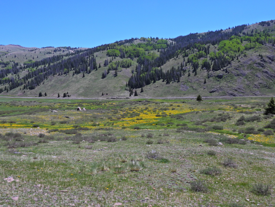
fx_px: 278
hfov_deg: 52.6
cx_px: 138
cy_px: 104
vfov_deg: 40.7
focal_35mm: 35
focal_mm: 6.2
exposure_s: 1/2000
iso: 100
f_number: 3.2
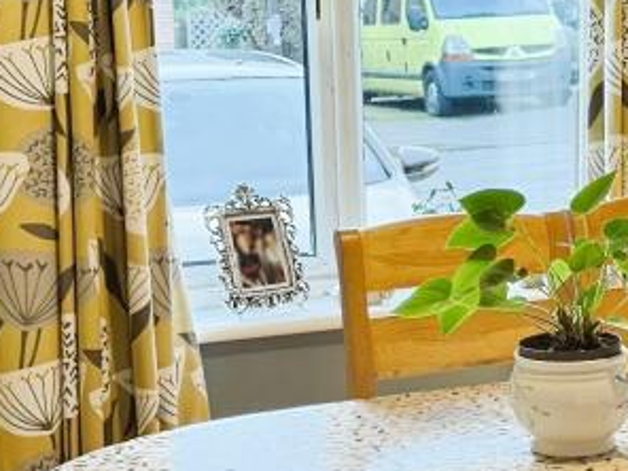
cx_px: 547
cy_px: 367
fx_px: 1506
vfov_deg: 17.6
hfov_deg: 23.0
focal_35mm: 83
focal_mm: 6.76
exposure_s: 1/50
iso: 250
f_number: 1.78
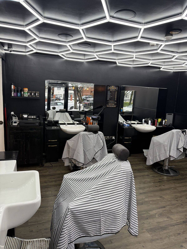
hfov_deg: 56.8
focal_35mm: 24
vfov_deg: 71.6
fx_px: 173
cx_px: 94
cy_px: 124
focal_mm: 6.76
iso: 100
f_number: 1.78
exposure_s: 1/330
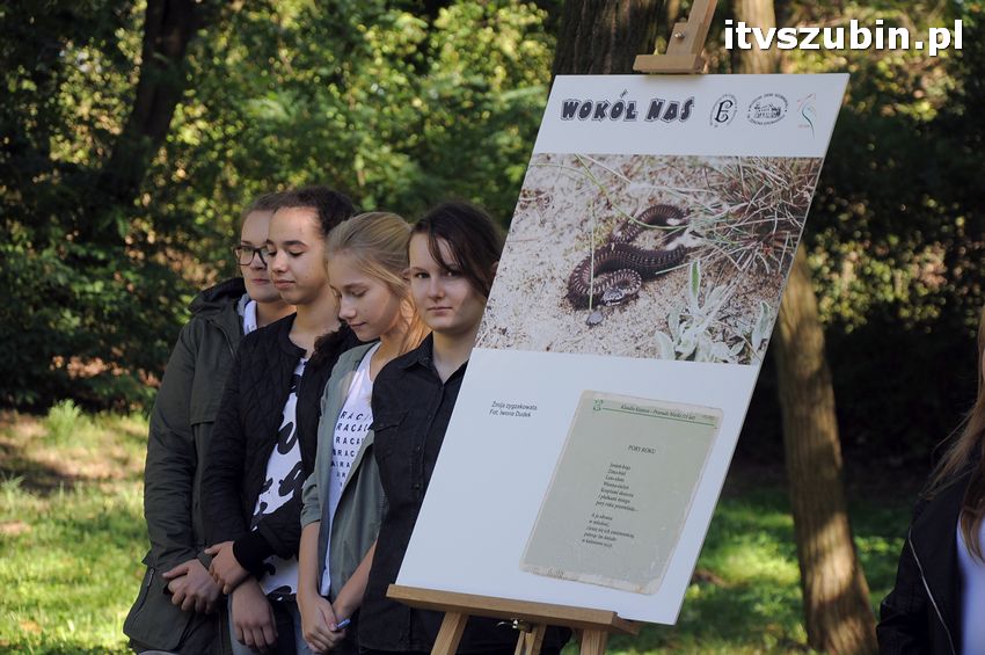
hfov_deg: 13.1
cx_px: 492
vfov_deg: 8.7
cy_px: 328
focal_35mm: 158
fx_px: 4305
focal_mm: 105
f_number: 5.6
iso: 400
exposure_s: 1/160
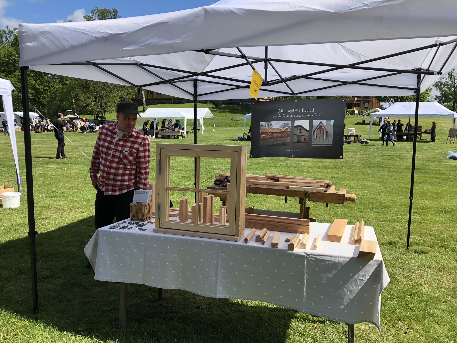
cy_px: 172
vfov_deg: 49.7
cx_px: 228
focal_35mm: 28
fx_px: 370
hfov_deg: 63.4
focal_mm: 3.99
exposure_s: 1/1600
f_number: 1.8
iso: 20
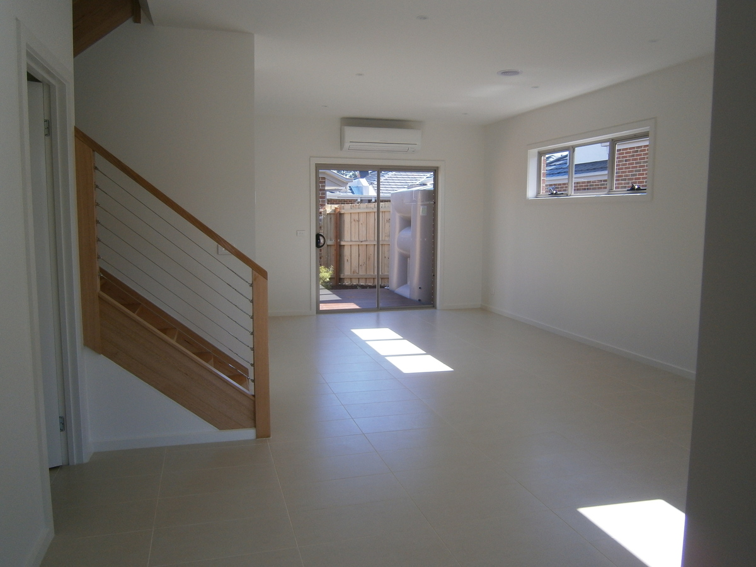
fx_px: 568
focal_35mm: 26
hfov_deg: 67.3
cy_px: 284
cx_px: 378
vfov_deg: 53.1
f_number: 2.8
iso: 80
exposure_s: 1/200
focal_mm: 4.7
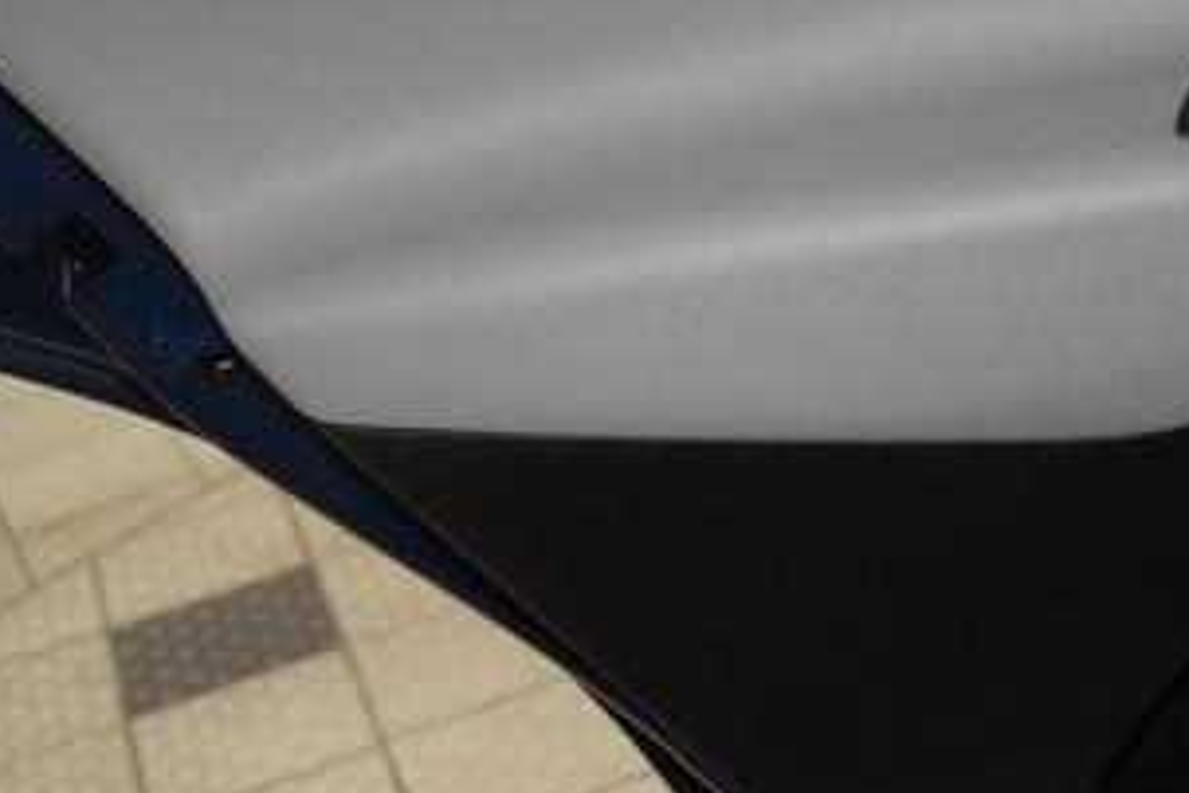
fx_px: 2510
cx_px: 1173
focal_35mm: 76
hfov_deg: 25.4
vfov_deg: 17.7
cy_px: 77
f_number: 3.8
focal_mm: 24
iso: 1600
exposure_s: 1/125
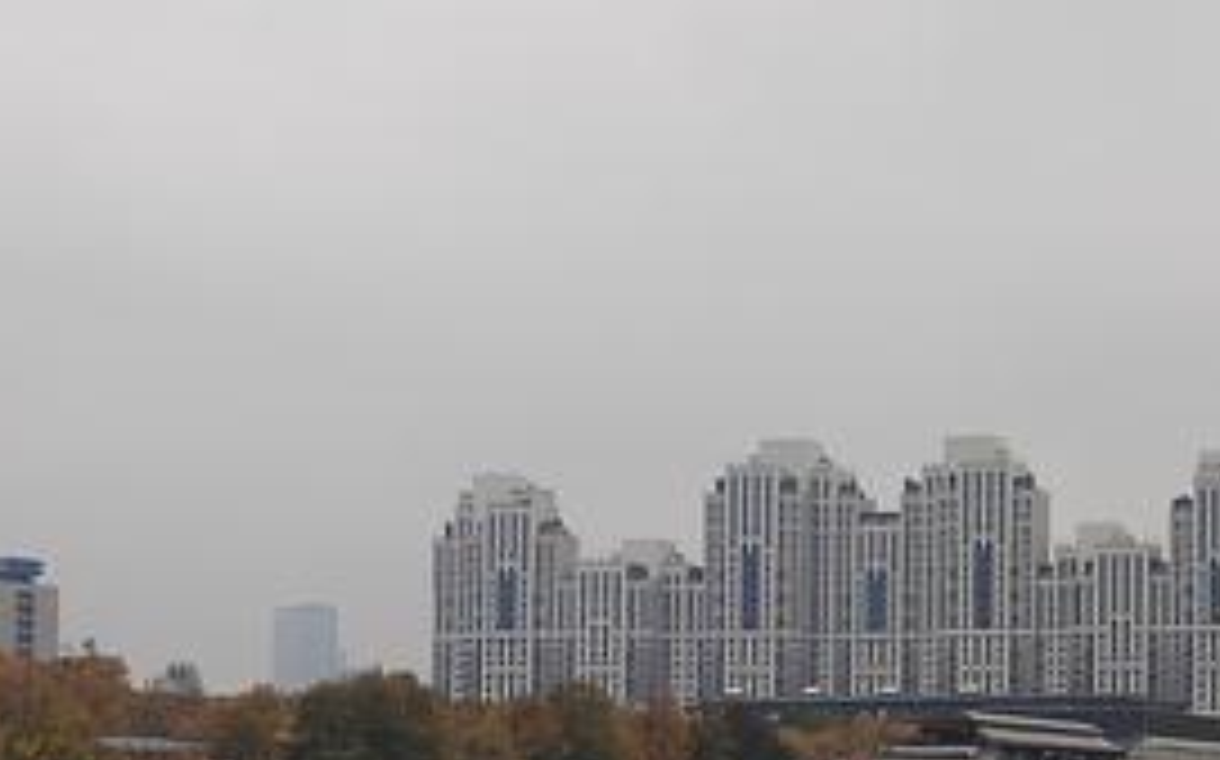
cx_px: 1229
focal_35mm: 94
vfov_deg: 13.8
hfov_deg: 21.3
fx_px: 3123
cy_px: 684
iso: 591
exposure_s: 1/661
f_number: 1.9
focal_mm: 5.52
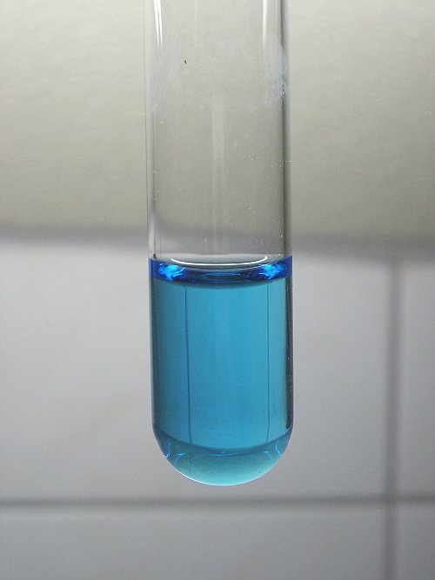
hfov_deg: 23.6
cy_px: 290
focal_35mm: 62
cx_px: 218
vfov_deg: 31.2
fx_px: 1039
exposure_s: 1/125
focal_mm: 10.2
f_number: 3.5
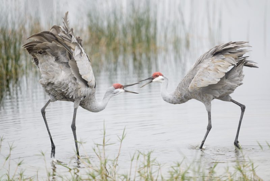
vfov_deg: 3.3
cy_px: 90
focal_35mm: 420
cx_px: 135
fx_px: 3151
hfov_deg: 4.9
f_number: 4
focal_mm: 420
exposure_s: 1/2000
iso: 2500
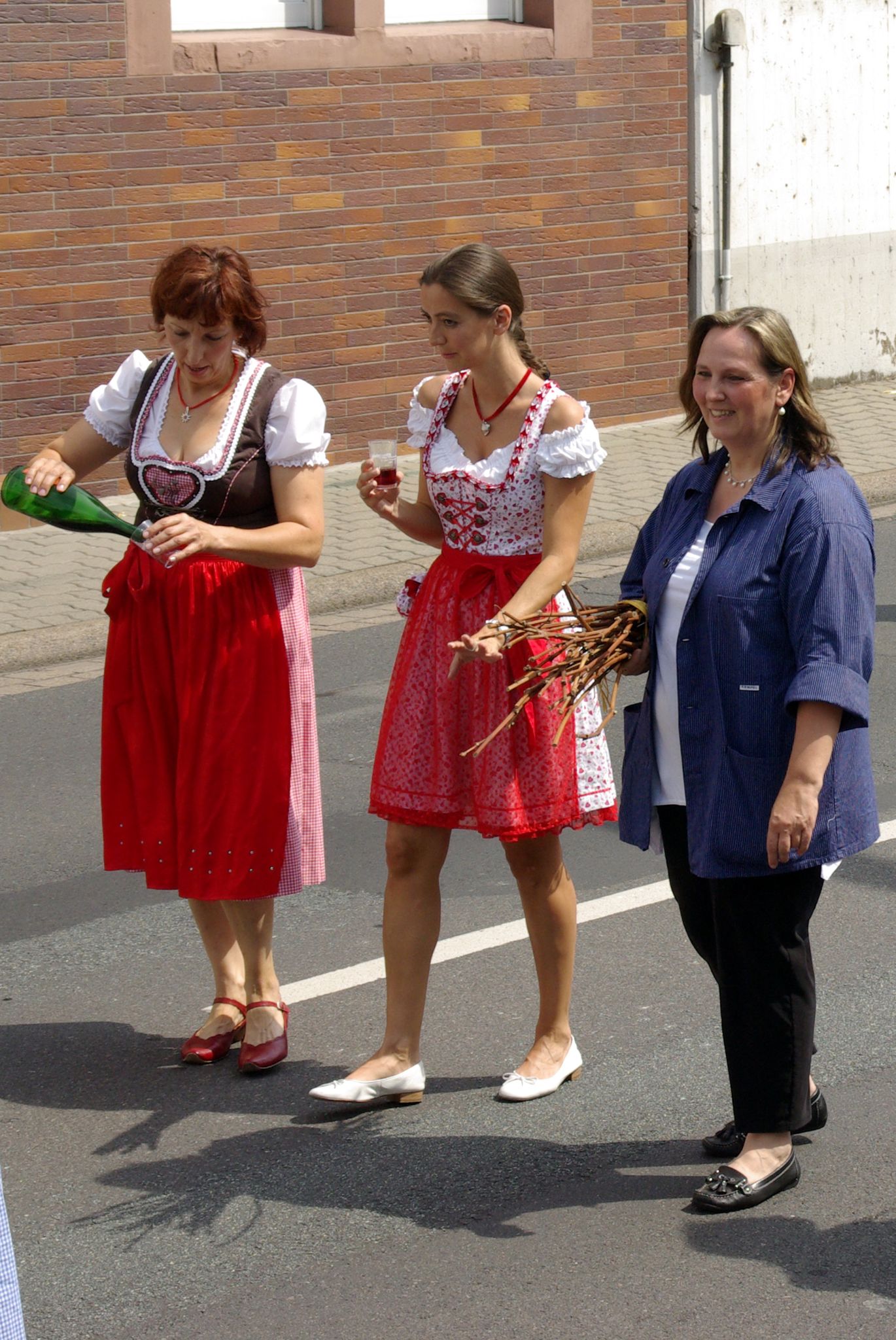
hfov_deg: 16.6
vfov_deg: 24.6
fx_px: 3073
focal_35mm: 82
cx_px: 448
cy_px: 670
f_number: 8
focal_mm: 55
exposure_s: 1/750
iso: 400
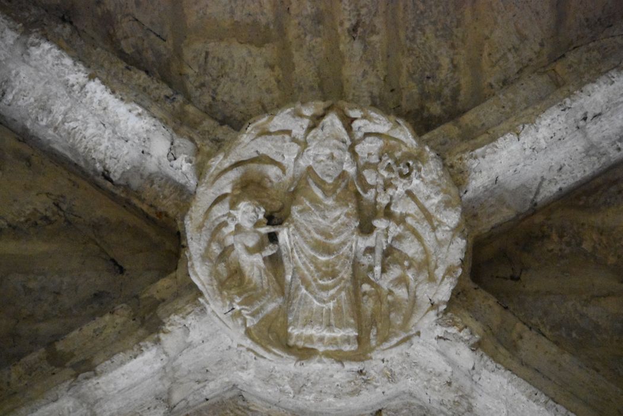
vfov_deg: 9.6
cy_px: 208
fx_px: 2466
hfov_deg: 14.4
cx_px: 312
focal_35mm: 142
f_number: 4.5
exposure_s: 1/100
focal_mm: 95
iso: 12800
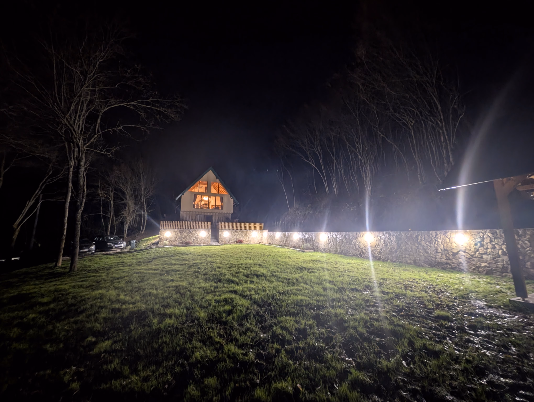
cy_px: 201
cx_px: 267
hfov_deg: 110.5
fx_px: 185
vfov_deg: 94.6
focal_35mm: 12
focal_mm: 2.23
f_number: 1.95
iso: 322
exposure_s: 1/23.8
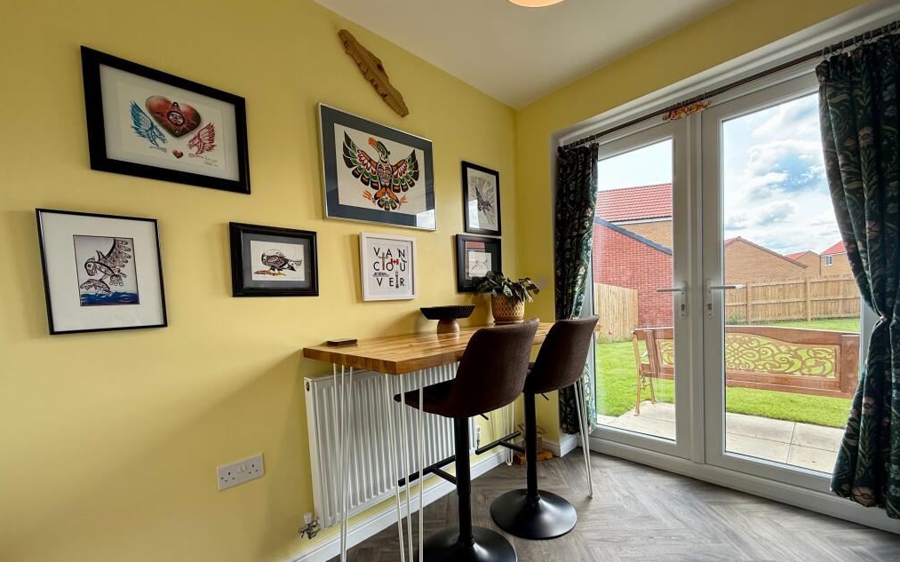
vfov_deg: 74.4
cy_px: 320
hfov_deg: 101.5
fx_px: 368
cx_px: 450
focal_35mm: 15
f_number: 2.2
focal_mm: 2.22
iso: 64
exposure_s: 1/123
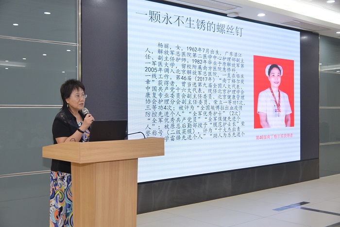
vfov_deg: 28.1
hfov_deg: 41.1
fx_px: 453
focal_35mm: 48
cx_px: 170
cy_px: 114
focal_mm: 48
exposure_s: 1/250
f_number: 5
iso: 3200
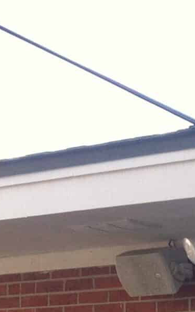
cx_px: 367
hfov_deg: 8.0
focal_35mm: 158
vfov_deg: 12.6
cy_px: 473
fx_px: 1343
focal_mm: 3.85
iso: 80
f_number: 2.8
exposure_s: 1/256
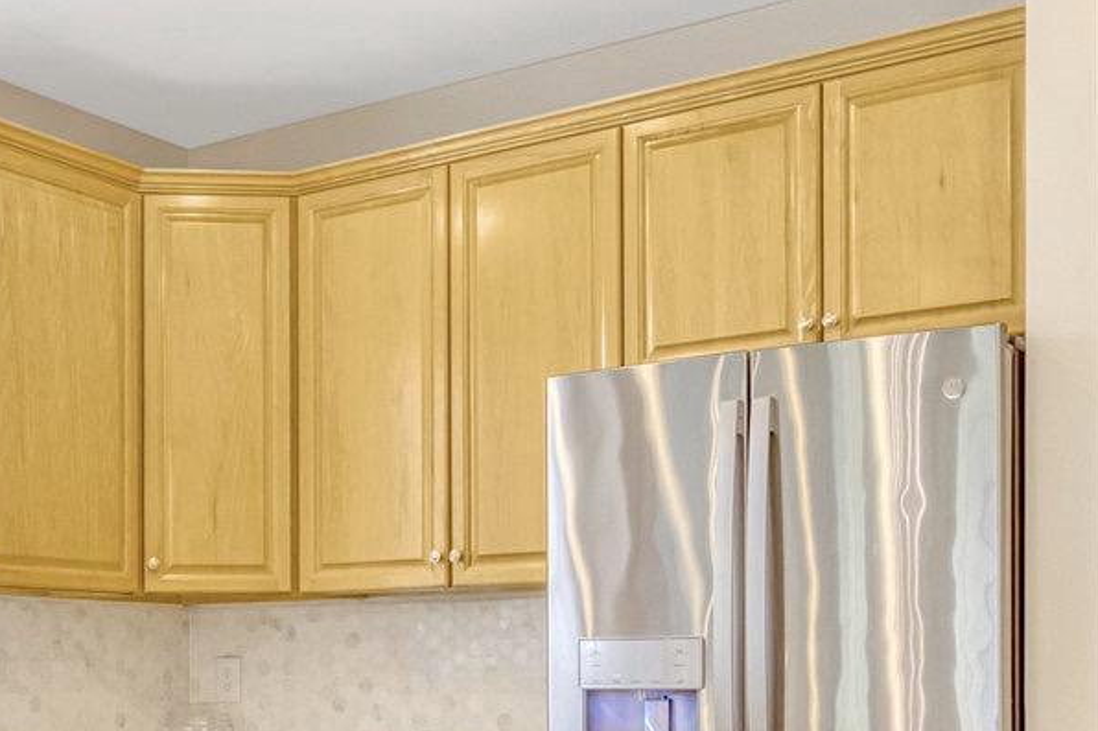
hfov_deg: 34.7
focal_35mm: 55
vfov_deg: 23.7
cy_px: 709
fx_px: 1677
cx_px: 158
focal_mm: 16
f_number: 8
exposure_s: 1/60
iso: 1250
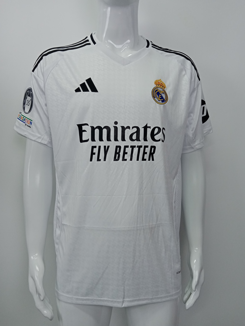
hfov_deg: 53.1
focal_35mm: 26
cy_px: 163
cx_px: 122
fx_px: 245
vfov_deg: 67.3
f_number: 1.8
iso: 106
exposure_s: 1/137
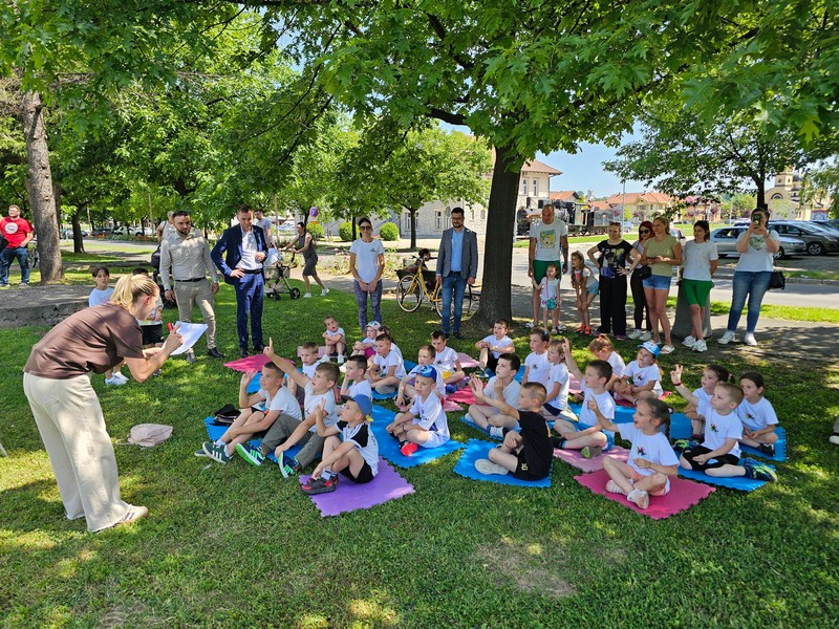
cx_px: 420
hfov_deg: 73.9
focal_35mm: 23
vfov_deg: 58.9
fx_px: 557
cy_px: 314
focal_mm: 6.3
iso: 10
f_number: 1.7
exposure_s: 1/202
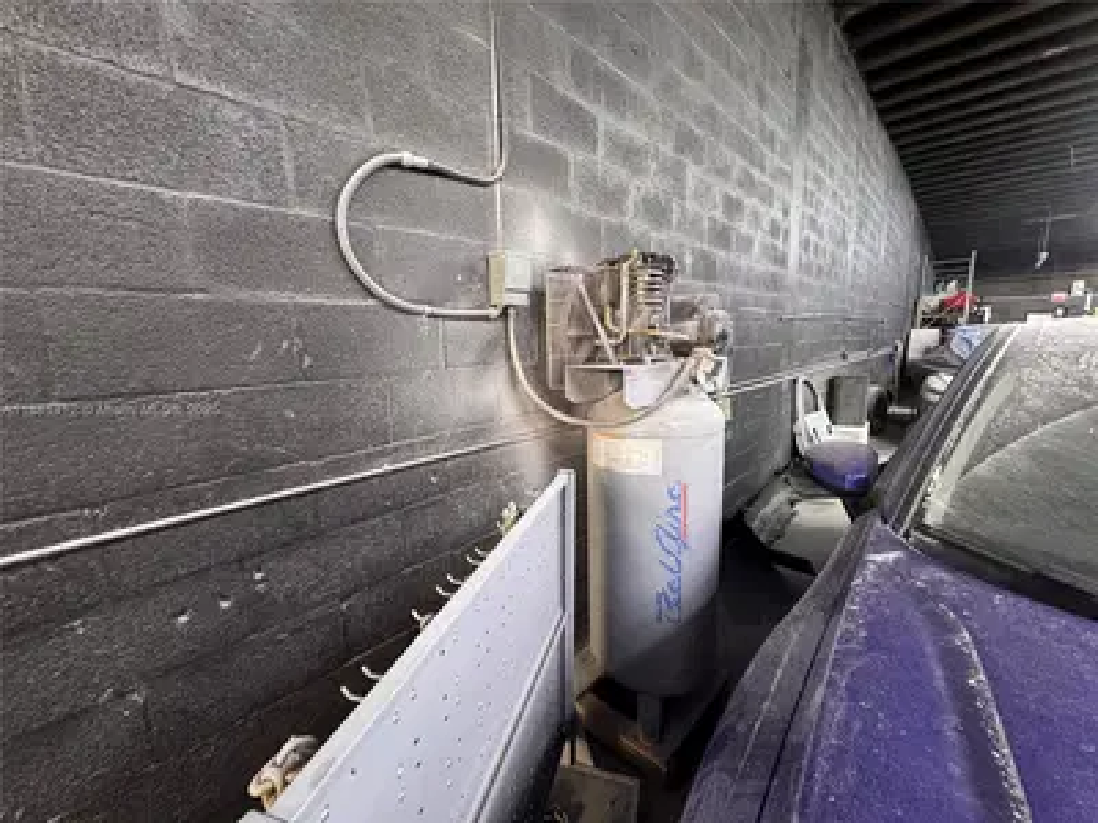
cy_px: 412
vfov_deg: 85.7
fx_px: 444
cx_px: 549
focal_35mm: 14
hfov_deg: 102.1
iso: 500
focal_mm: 2.22
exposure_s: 1/60
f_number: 2.2
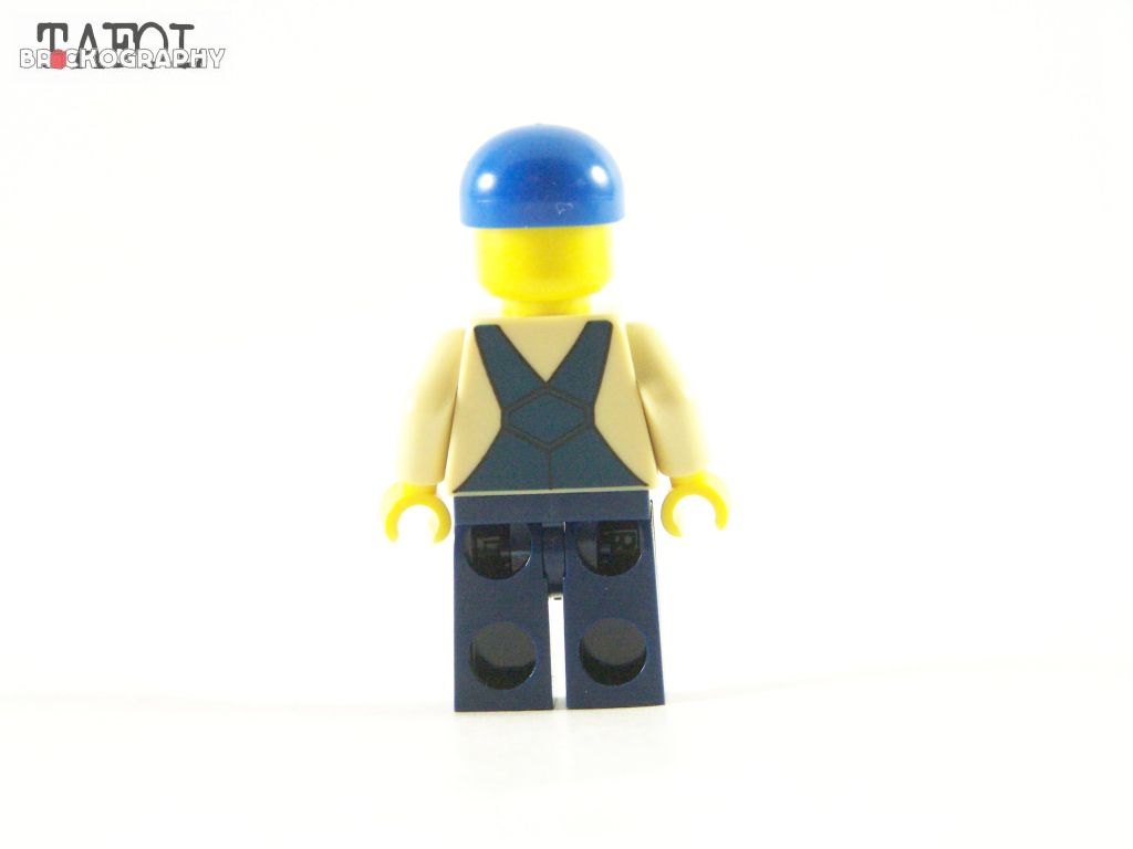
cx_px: 566
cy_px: 424
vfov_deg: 12.7
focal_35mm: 117
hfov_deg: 16.8
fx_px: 3829
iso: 400
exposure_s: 1/60
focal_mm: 19.4
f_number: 3.2
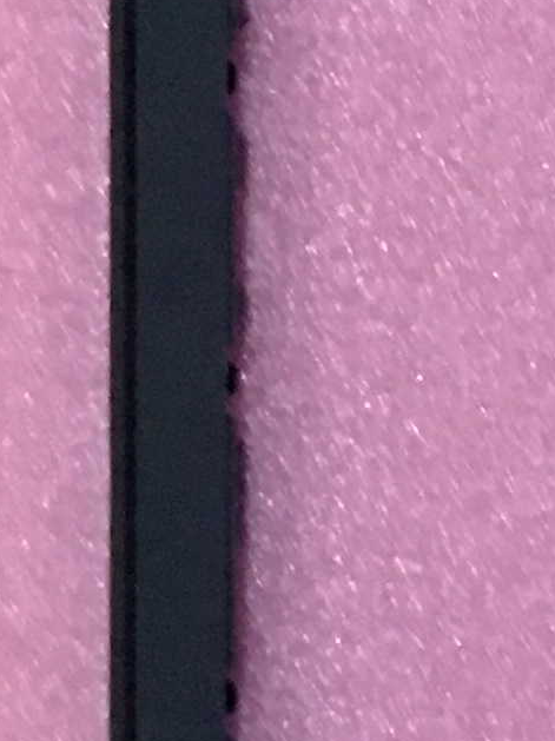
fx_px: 3980
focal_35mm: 186
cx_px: 2236
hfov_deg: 6.4
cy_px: -64
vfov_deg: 10.5
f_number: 2.2
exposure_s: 1/8
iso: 160
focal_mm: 4.15
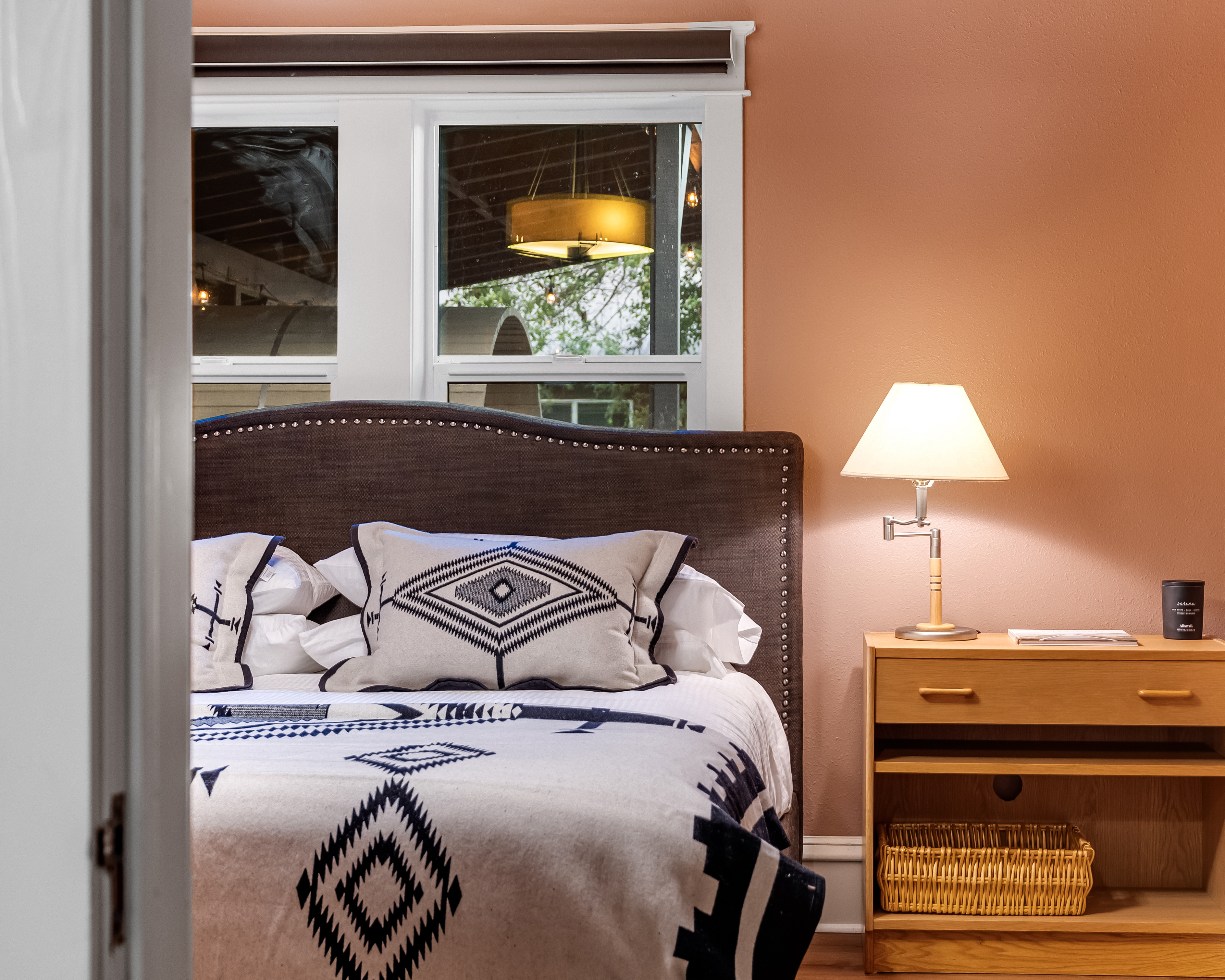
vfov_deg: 27.6
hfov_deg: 34.0
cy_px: 496
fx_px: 1994
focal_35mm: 55
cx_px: 747
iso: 400
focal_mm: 32.5
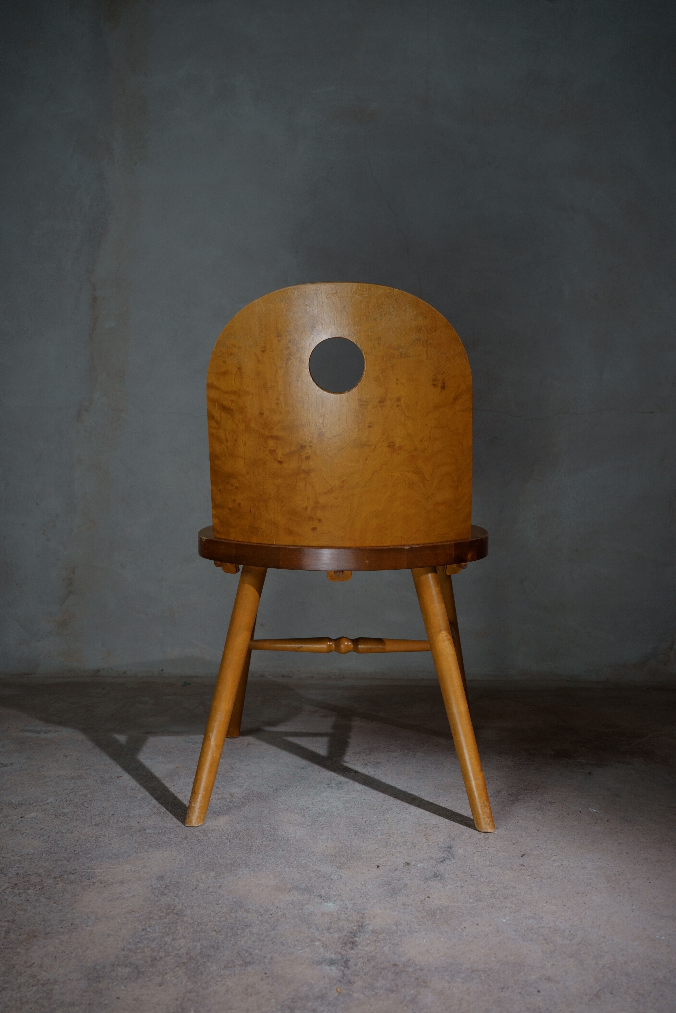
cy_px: 506
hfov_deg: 45.0
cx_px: 338
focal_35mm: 29
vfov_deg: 63.7
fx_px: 817
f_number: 6.3
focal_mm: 29
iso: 200
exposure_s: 1/25
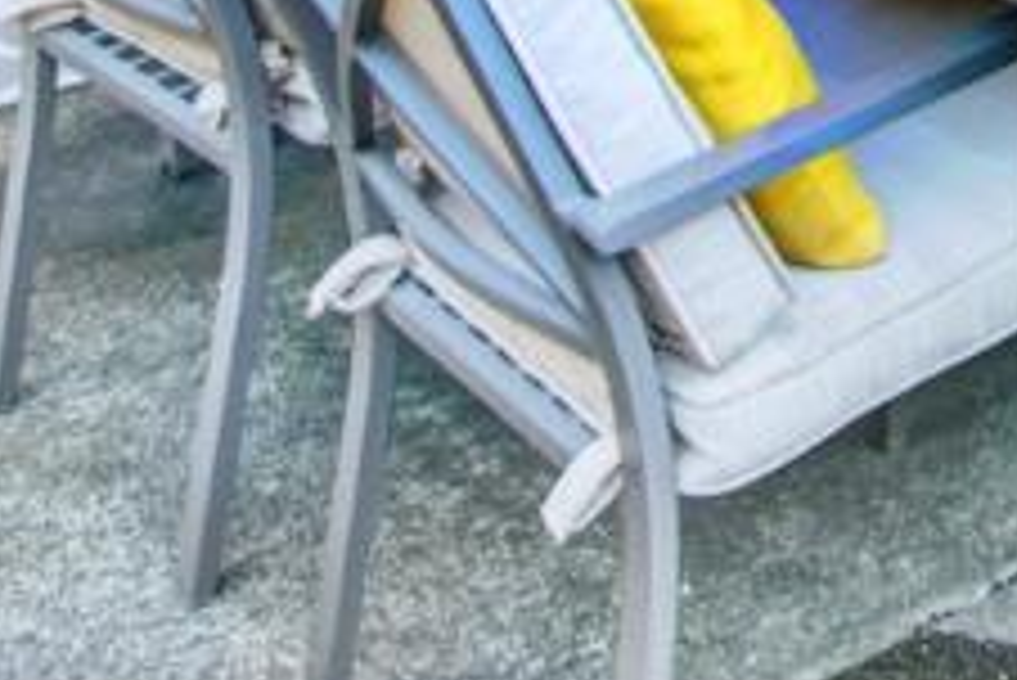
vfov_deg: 11.4
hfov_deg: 18.4
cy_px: -1099
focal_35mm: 93
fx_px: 2629
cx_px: 1683
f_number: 14
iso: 100
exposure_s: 1/8
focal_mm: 14
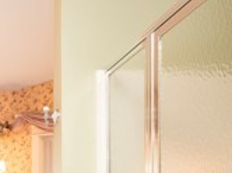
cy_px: 213
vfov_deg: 22.9
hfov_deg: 28.8
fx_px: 388
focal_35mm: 58
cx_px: -46
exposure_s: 1/5
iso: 320
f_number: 8
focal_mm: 7
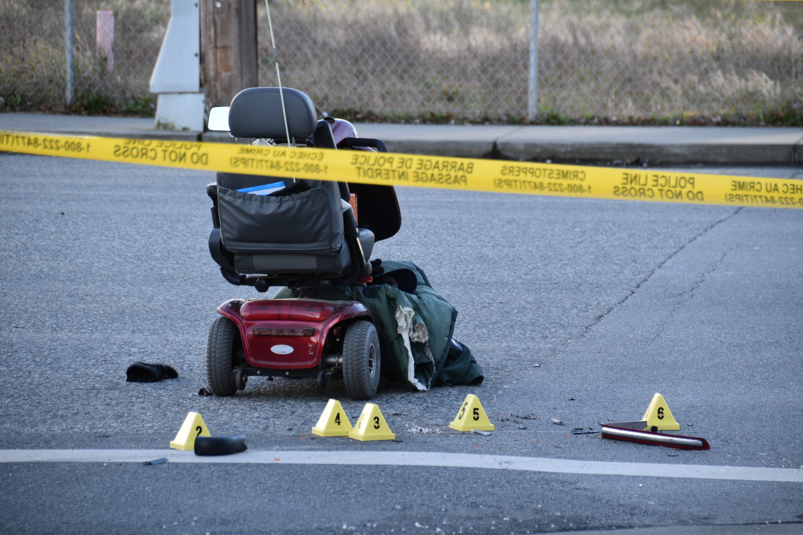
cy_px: 268
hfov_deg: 8.9
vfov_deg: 5.9
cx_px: 402
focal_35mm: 232
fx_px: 5186
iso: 450
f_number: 6
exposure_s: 1/250
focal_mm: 155
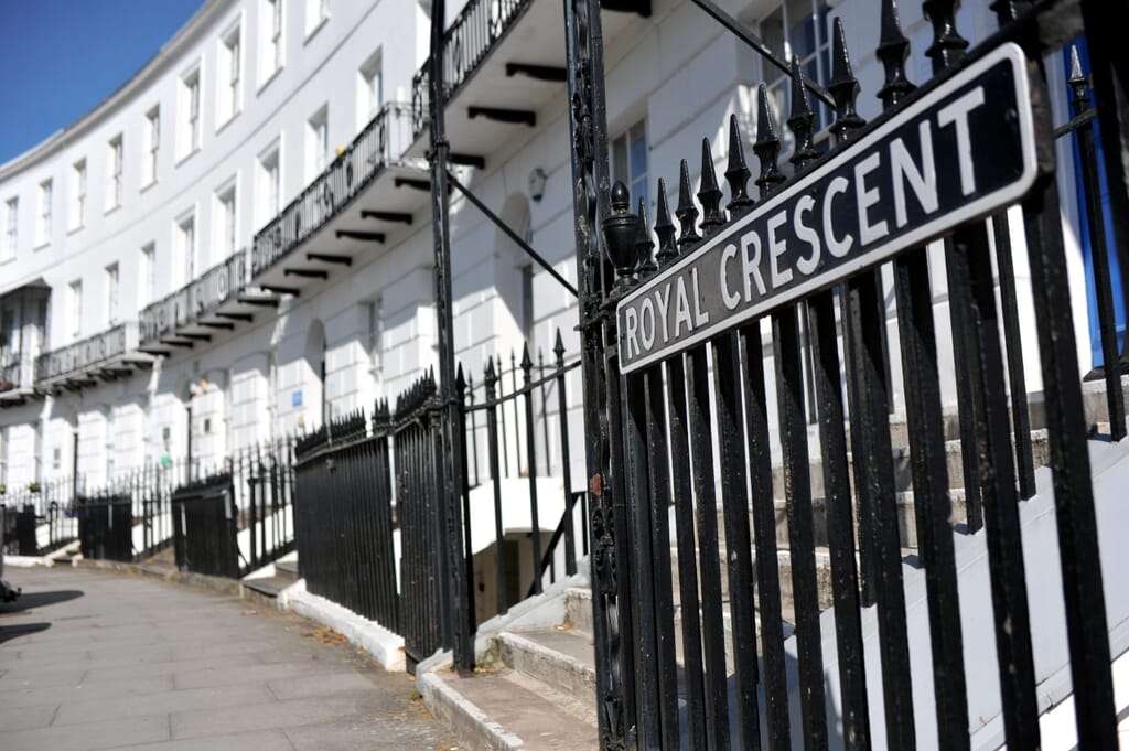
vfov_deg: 37.8
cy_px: 376
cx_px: 564
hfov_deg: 54.5
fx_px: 1097
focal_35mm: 35
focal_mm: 35
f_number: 3.5
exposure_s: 1/2500
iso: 200
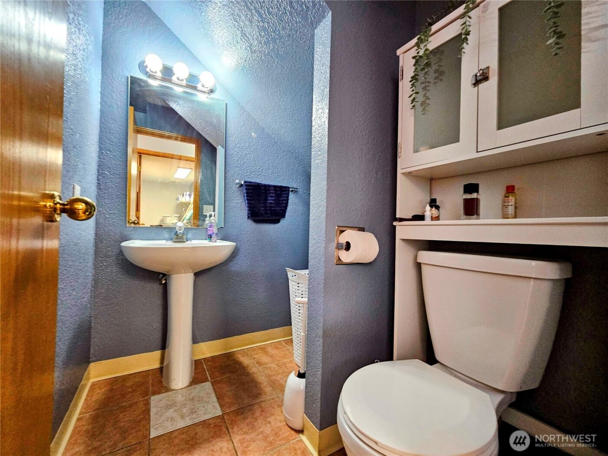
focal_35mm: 13
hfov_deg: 106.2
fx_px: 228
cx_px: 304
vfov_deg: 89.9
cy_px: 228
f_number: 2.2
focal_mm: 2.2
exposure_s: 1/40
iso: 320
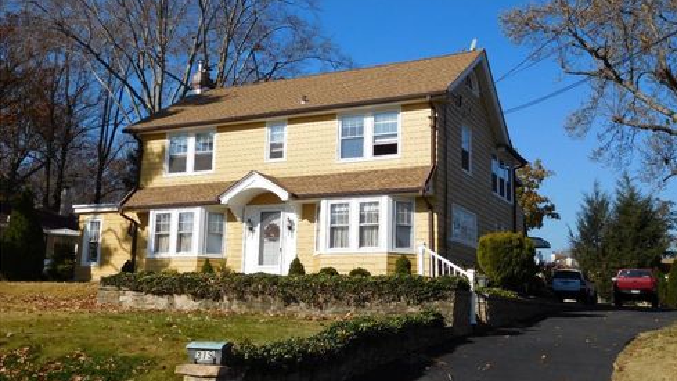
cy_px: 186
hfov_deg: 51.6
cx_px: 345
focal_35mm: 39
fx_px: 700
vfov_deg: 30.4
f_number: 7.6
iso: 125
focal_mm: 6.2
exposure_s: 1/500
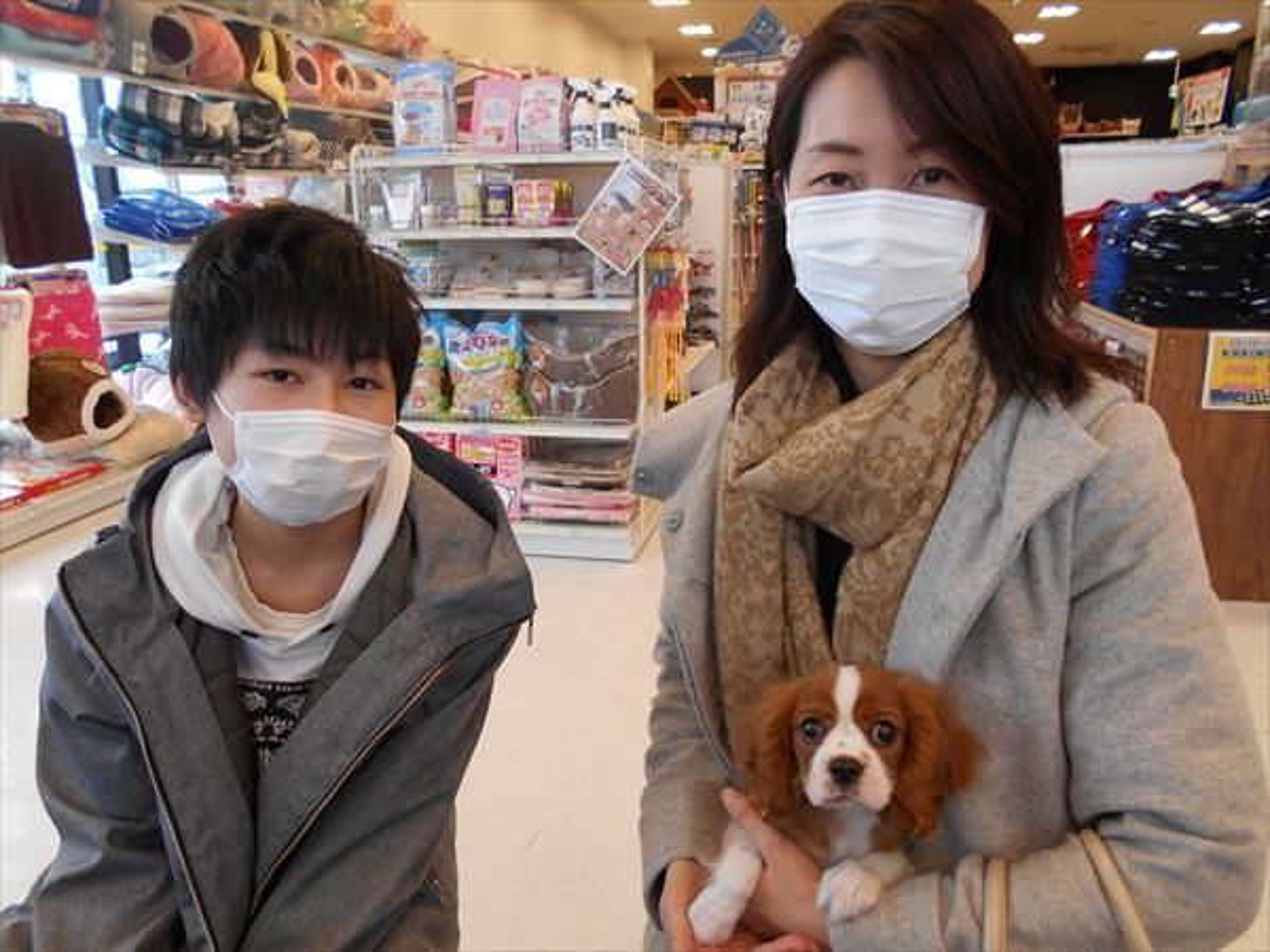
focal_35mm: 26
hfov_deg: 67.3
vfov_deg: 53.1
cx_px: 635
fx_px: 954
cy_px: 476
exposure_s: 1/40
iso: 80
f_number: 3.2
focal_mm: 4.6
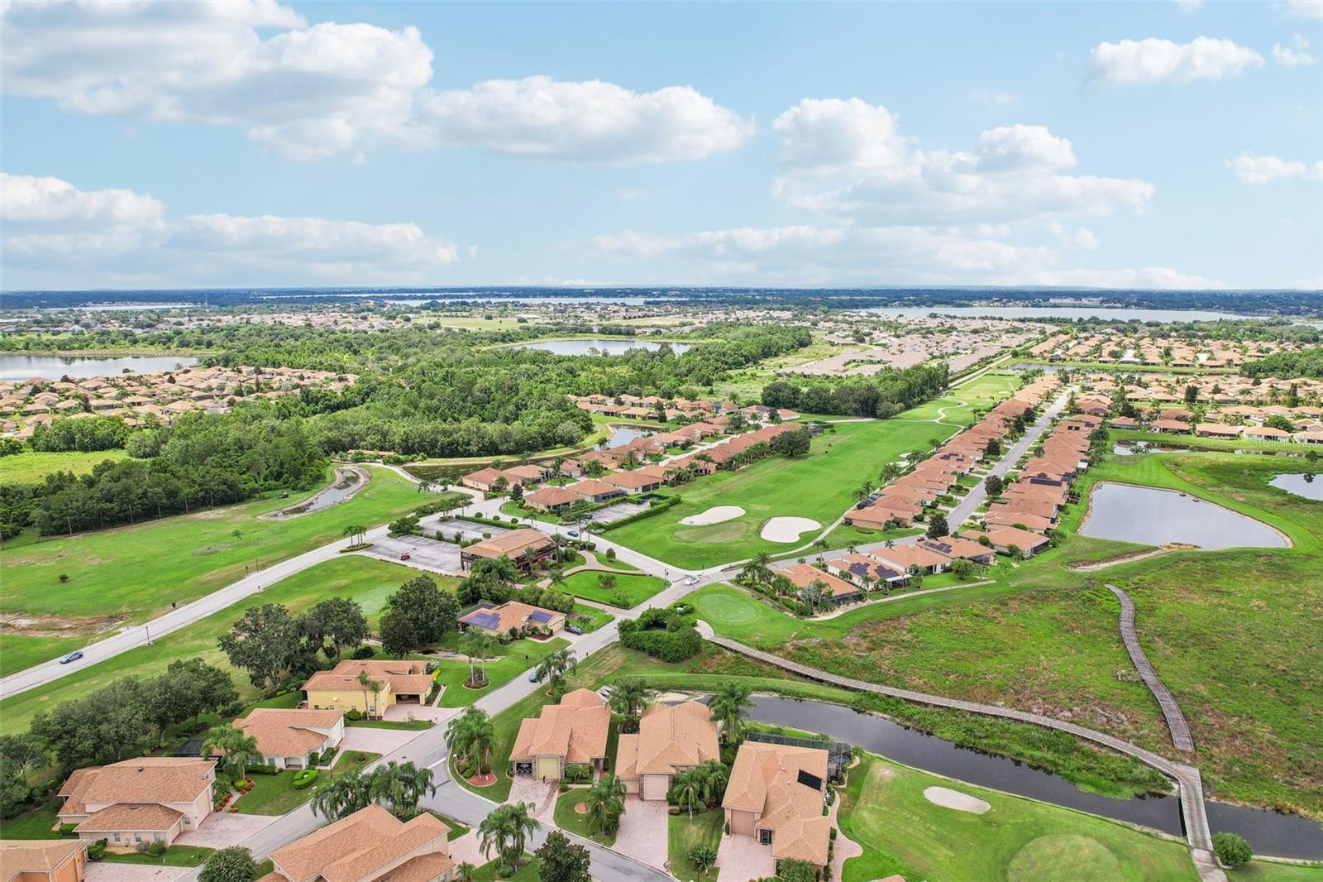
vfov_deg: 57.2
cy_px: 441
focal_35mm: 22
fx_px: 808
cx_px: 662
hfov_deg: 78.6
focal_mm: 8.4
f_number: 2.8
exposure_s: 1/1250
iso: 100
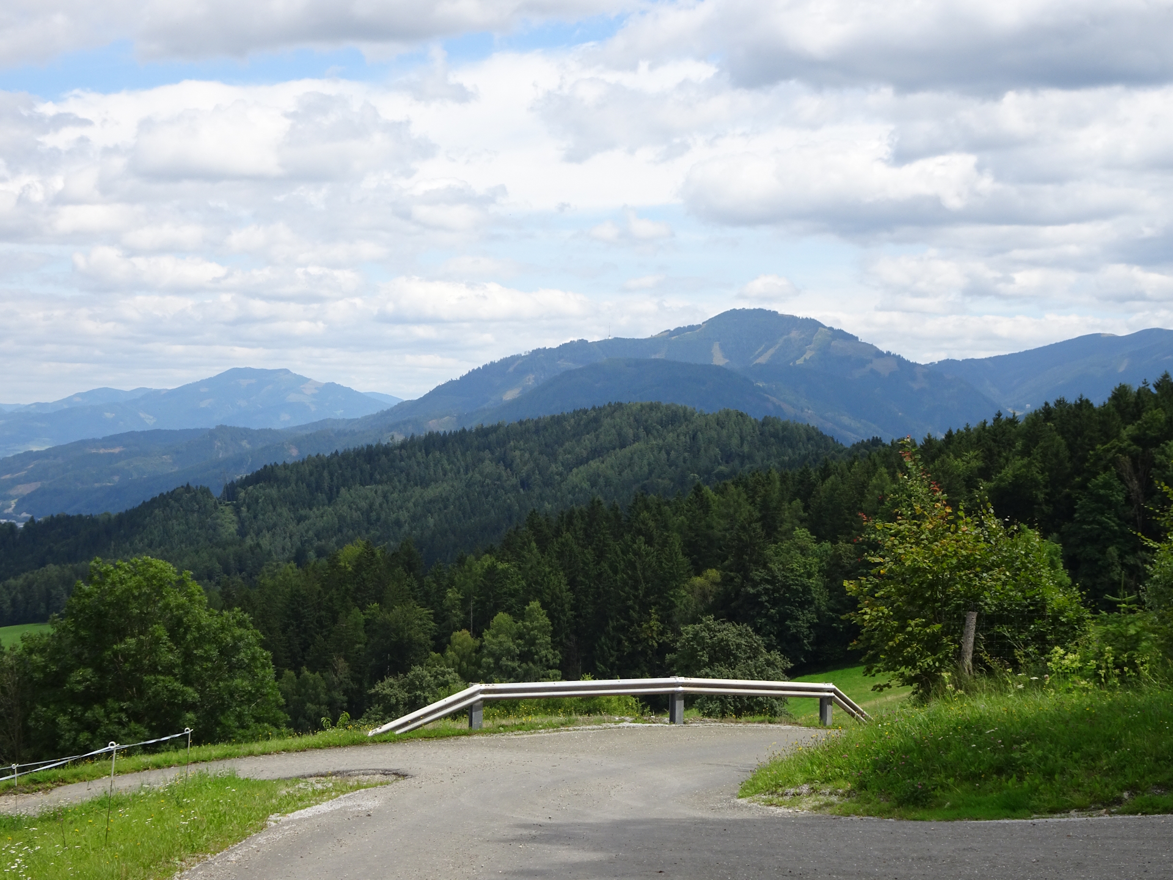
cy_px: 440
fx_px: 2101
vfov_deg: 23.7
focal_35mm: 62
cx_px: 586
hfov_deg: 31.2
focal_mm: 10.59
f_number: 4.5
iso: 80
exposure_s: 1/500
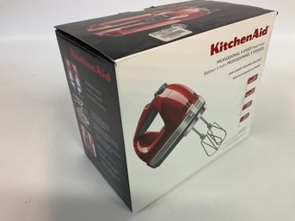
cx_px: 148
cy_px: 110
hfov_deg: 61.7
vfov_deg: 48.2
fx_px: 247
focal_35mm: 29
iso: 80
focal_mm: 3
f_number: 1.8
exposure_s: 1/60
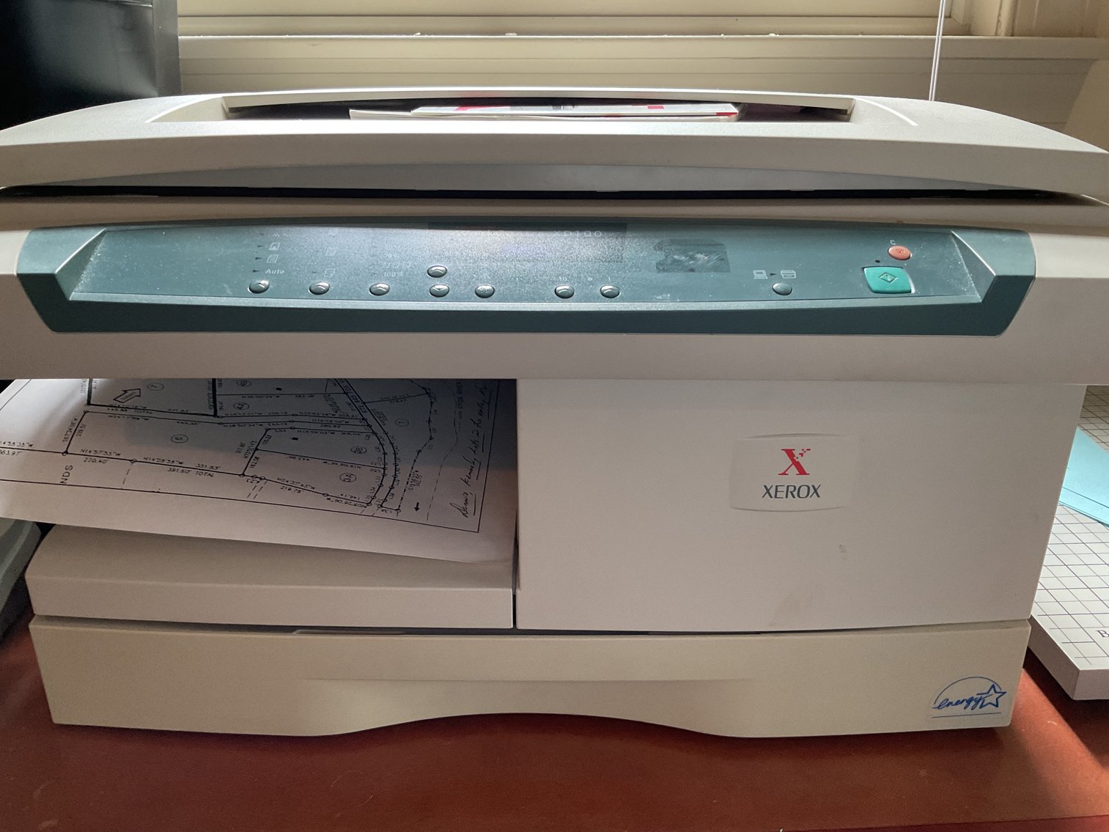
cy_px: 416
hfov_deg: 61.7
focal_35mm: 29
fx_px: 929
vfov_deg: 48.2
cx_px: 554
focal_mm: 3
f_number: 1.8
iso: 100
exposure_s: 1/60
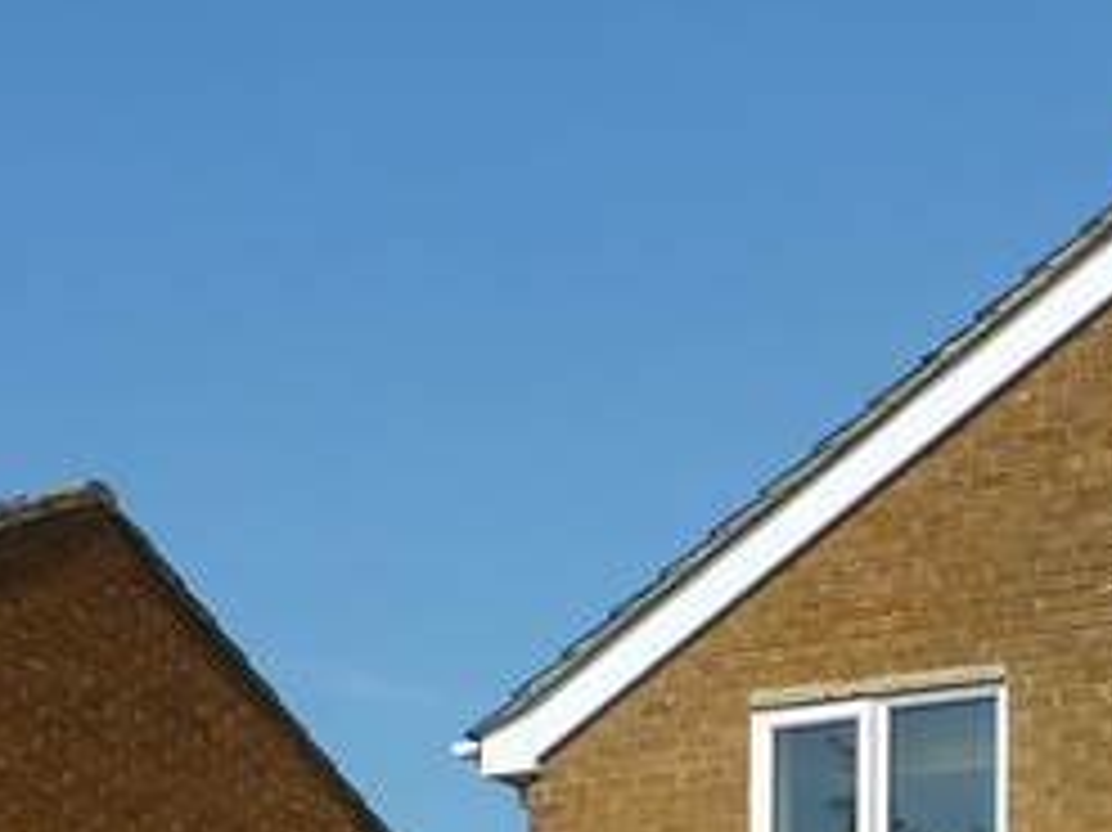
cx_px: 1252
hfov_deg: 22.6
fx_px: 2601
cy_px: 1228
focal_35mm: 81
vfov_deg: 16.6
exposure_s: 1/500
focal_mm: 4.1
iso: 80
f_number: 5.6
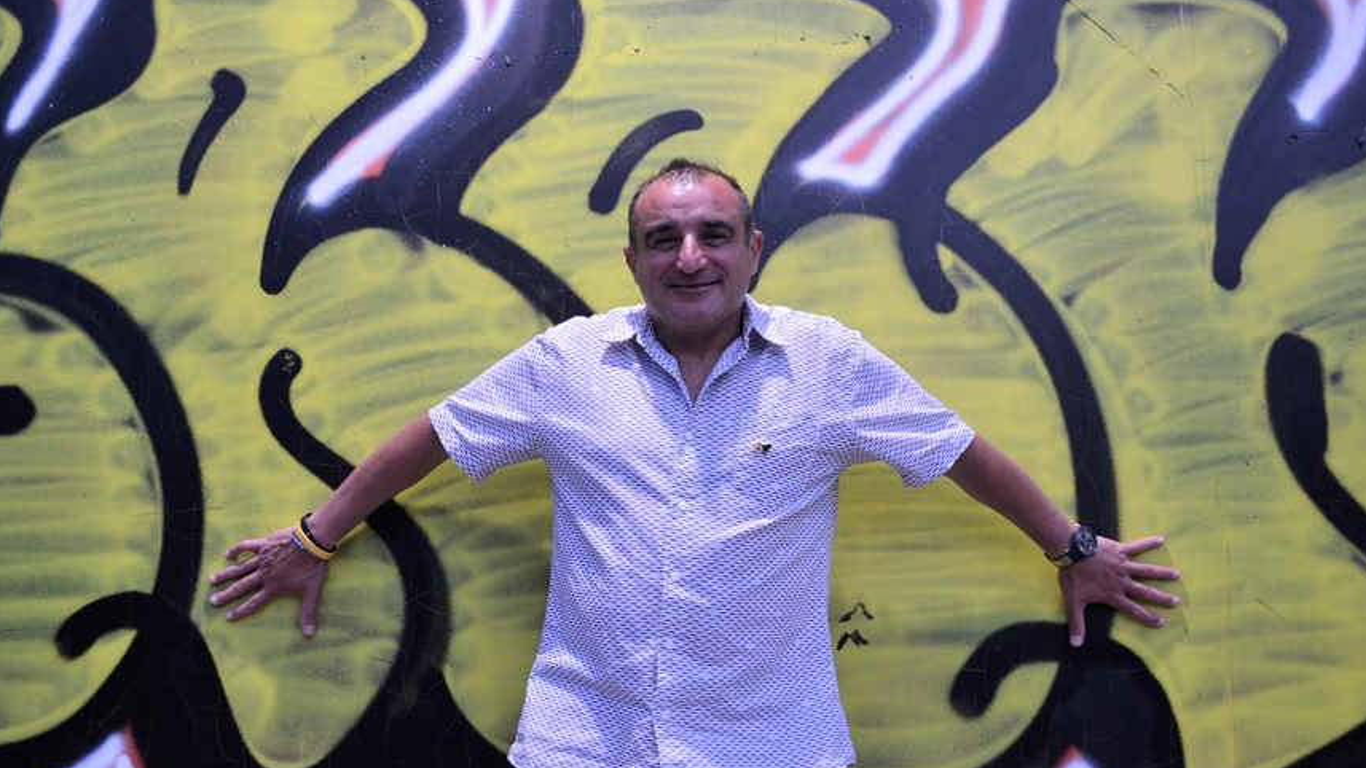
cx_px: 689
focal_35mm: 33
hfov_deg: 59.5
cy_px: 394
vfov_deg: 35.6
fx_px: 1195
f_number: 4
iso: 400
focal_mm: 20
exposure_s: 1/60
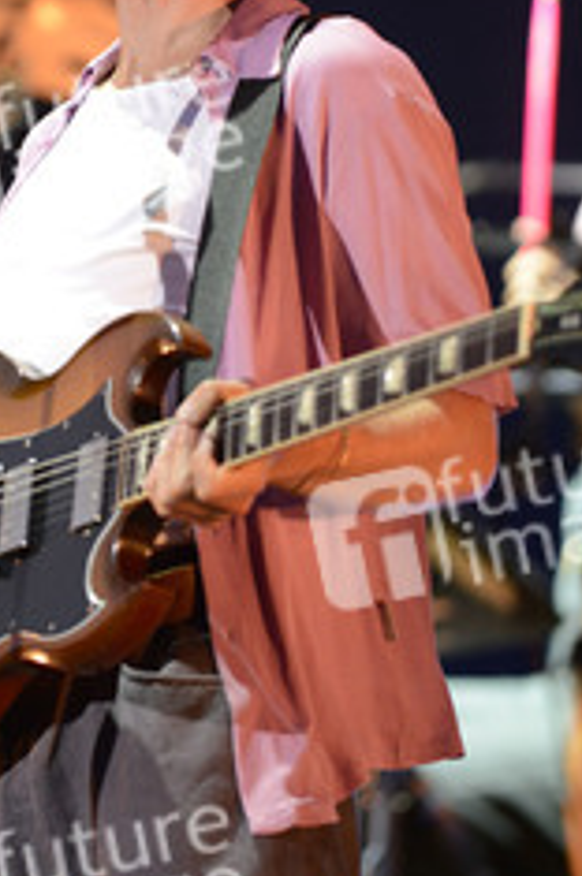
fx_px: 8269
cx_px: 160
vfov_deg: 6.1
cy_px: 335
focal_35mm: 340
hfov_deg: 4.0
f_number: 2.8
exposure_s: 1/320
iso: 2500
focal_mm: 200
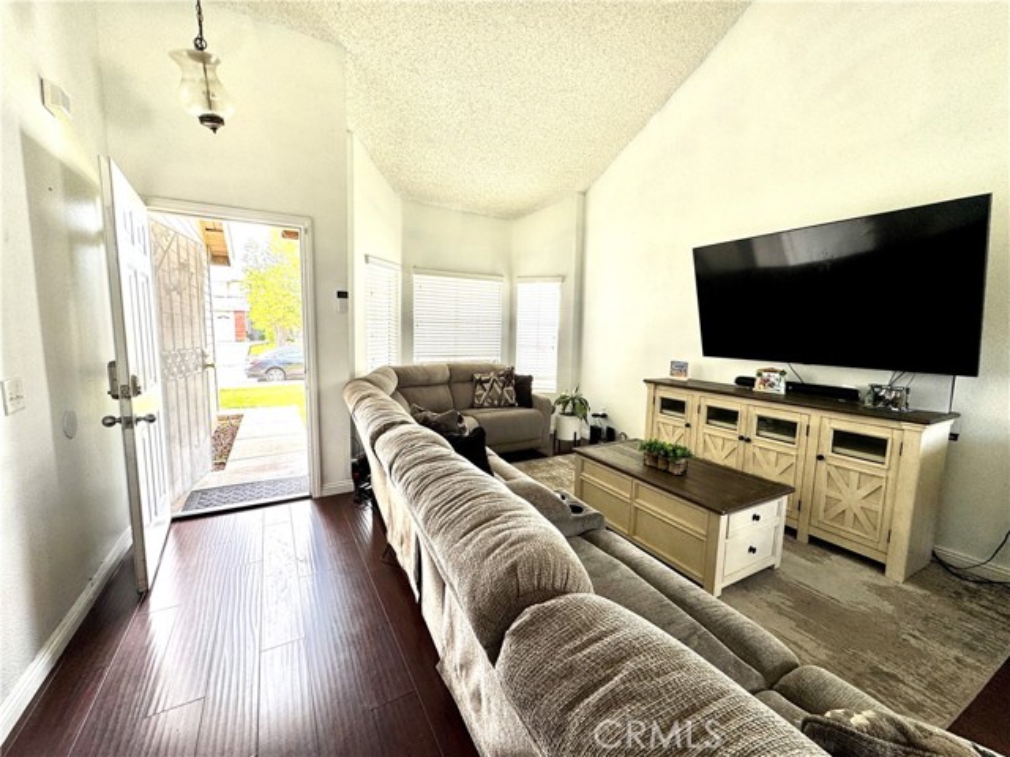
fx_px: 408
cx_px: 505
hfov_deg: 102.1
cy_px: 378
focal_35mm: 14
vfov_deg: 85.7
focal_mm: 2.22
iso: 50
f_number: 2.2
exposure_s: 1/99
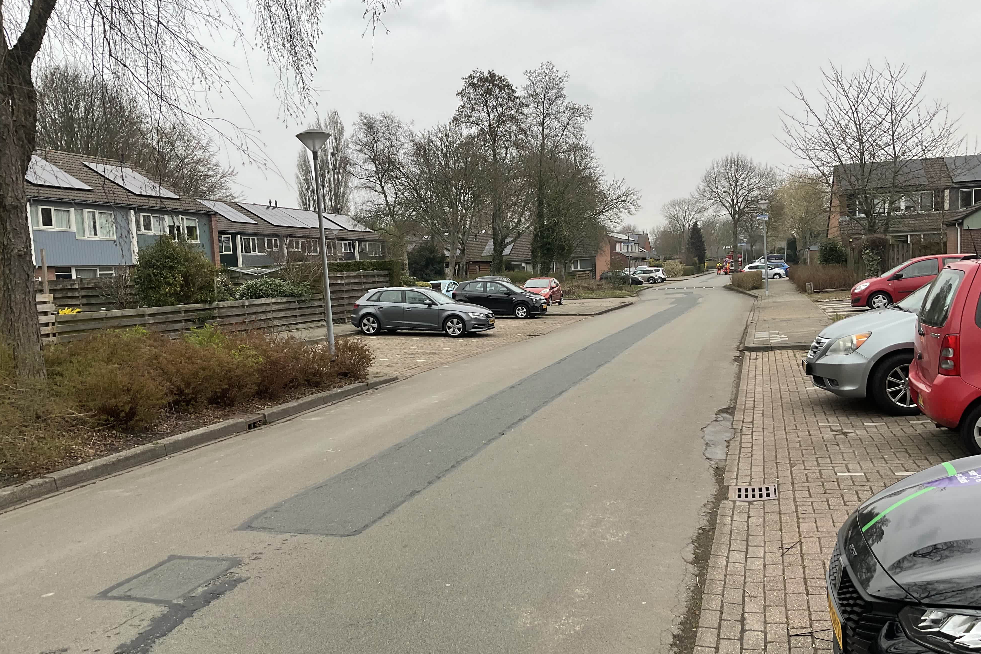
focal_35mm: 31
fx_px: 845
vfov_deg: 42.3
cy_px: 356
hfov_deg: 60.3
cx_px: 494
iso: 16
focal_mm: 3
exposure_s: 1/236
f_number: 1.8
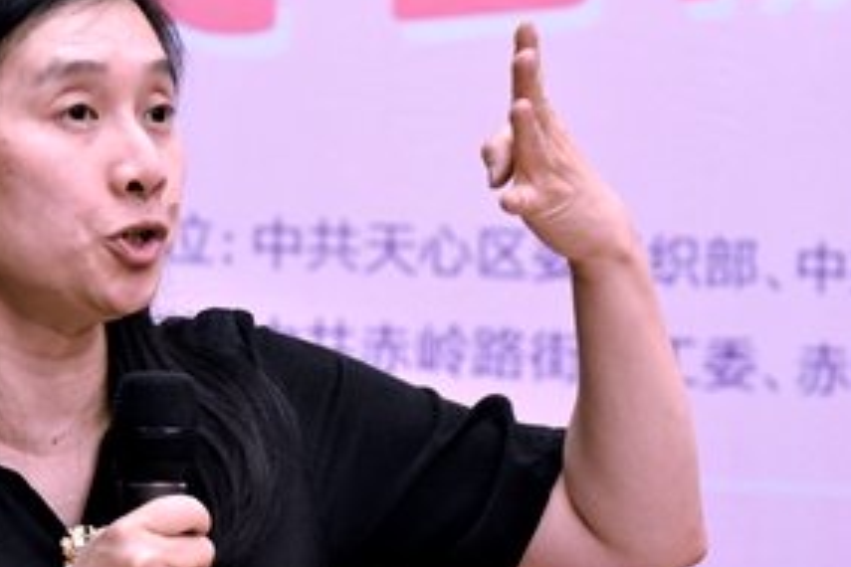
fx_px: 9195
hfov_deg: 5.3
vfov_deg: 3.5
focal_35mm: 389
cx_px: 206
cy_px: 254
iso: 5600
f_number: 6.3
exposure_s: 1/400
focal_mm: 185
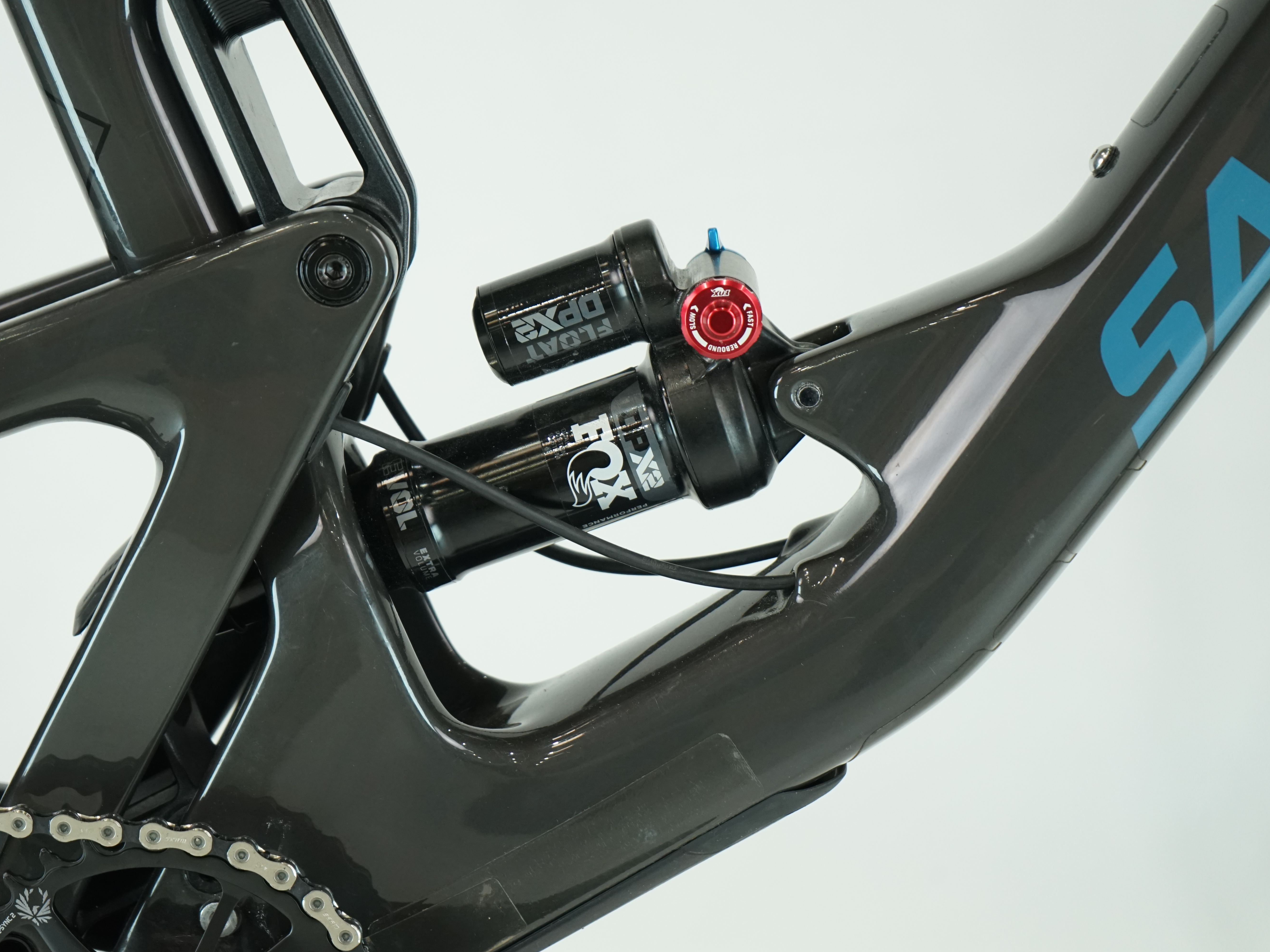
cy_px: 478
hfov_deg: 25.6
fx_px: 2788
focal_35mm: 76
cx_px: 566
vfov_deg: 19.4
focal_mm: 70
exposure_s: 1/200
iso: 1600
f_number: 5.6
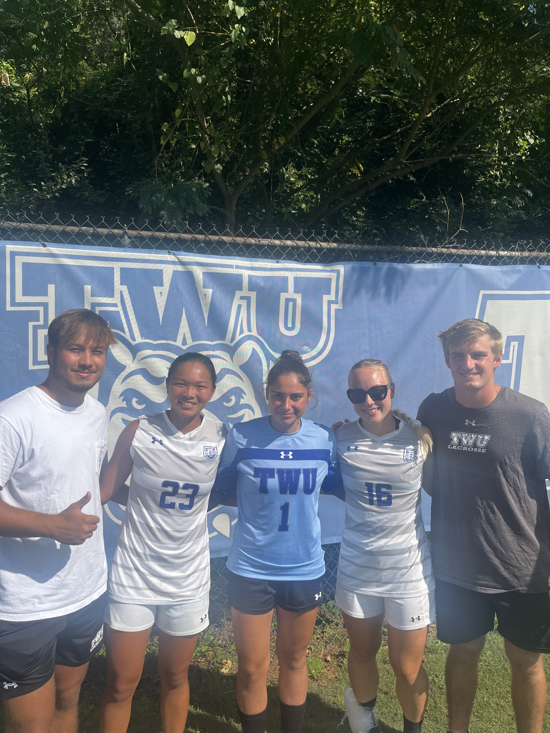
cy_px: 366
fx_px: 551
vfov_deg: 67.3
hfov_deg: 53.1
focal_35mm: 26
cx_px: 275
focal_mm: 5.1
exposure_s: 1/4149
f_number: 1.6
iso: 50
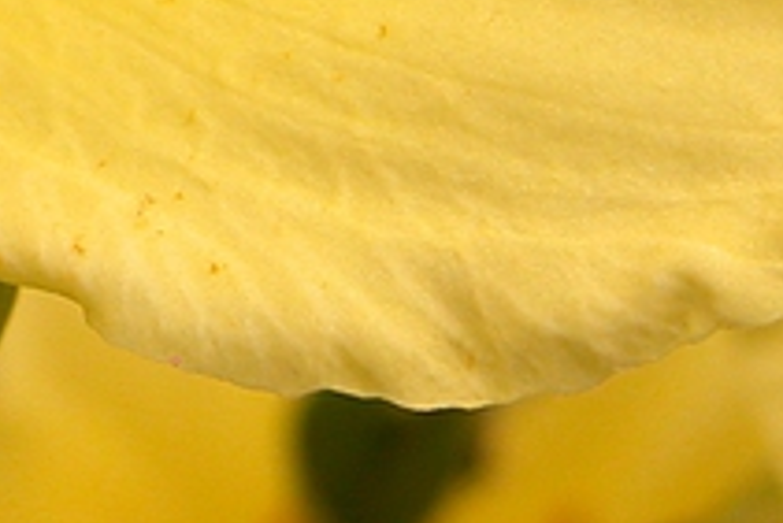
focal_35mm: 494
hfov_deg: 4.1
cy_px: -445
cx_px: -546
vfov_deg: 2.8
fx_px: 10751
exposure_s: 1/317
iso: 100
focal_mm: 25.4
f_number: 5.1
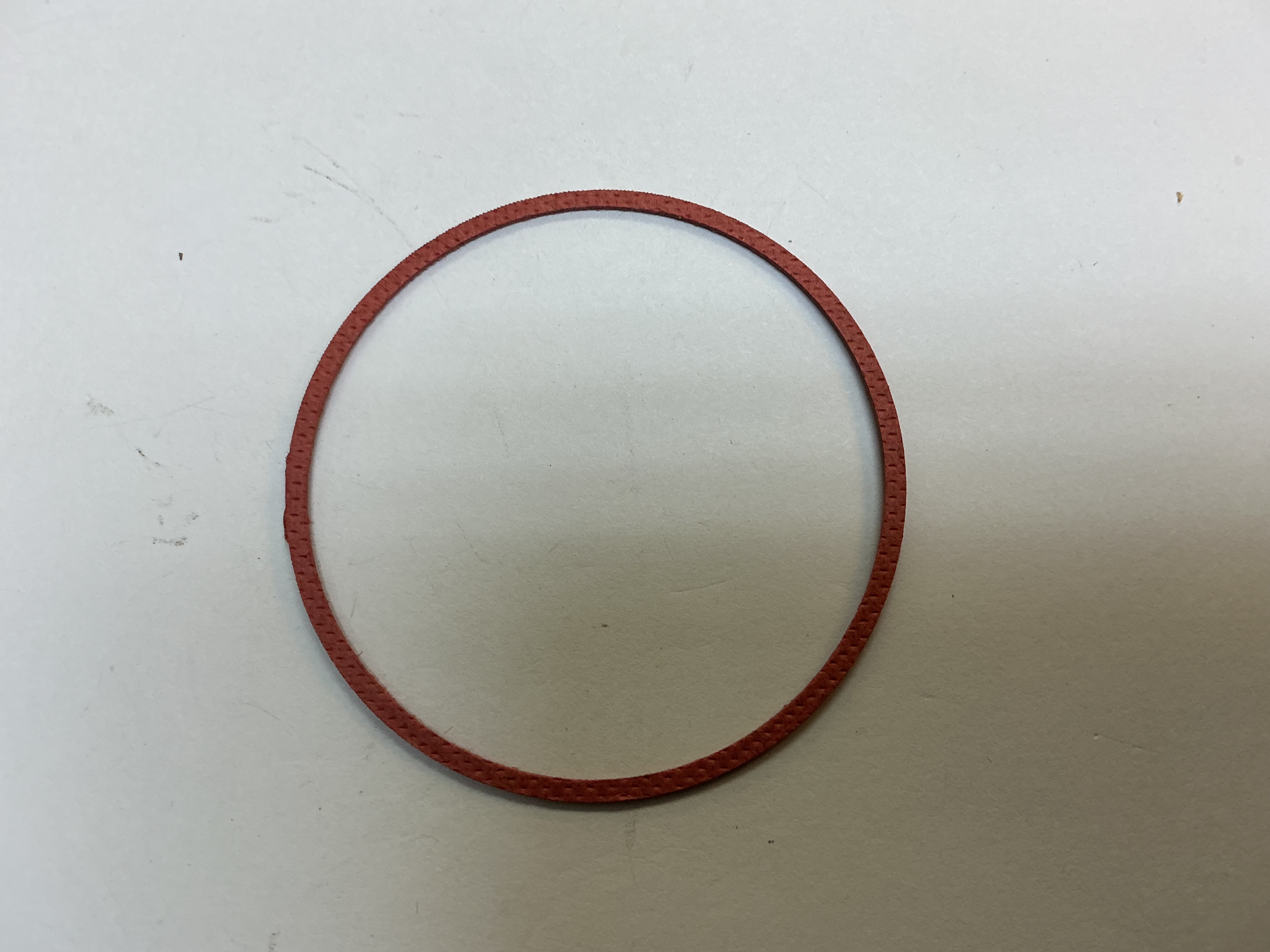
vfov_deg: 48.2
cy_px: 476
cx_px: 635
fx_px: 1064
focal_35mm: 29
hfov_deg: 61.7
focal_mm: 3
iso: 32
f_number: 1.8
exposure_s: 1/120
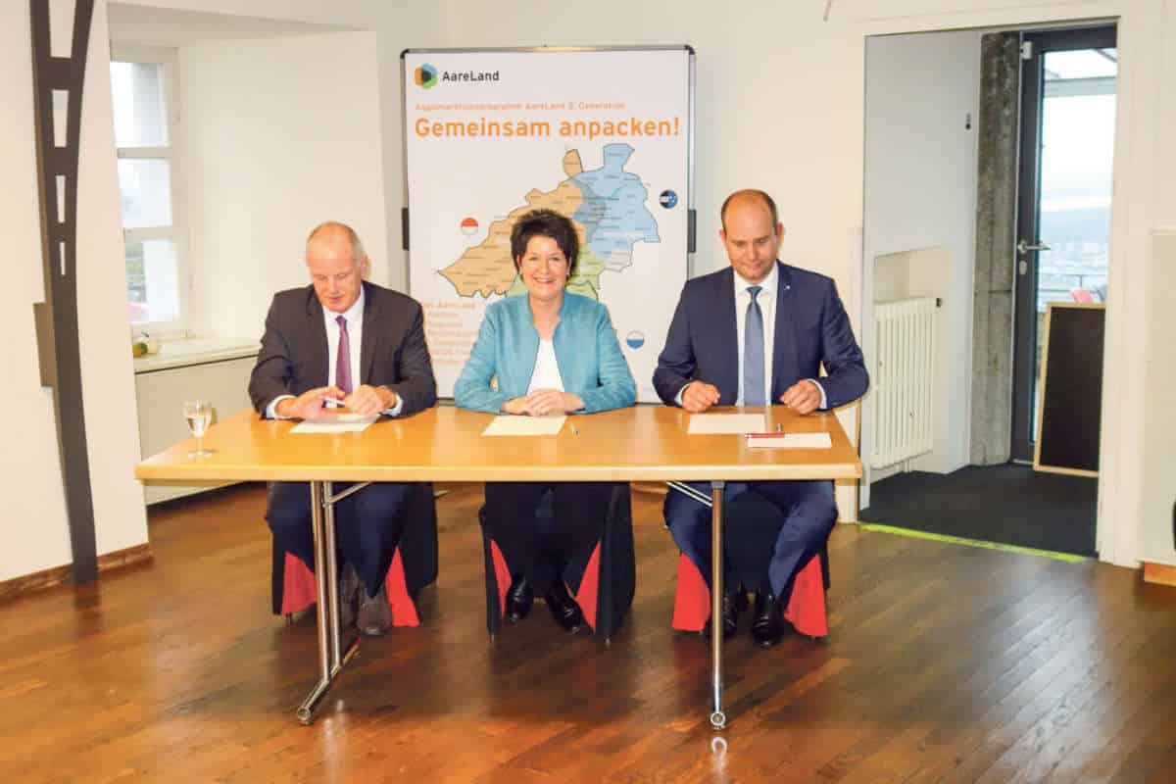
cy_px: 392
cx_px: 588
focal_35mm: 44
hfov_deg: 44.5
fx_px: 1437
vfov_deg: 30.5
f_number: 3.2
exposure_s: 1/50
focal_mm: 16.4
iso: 640
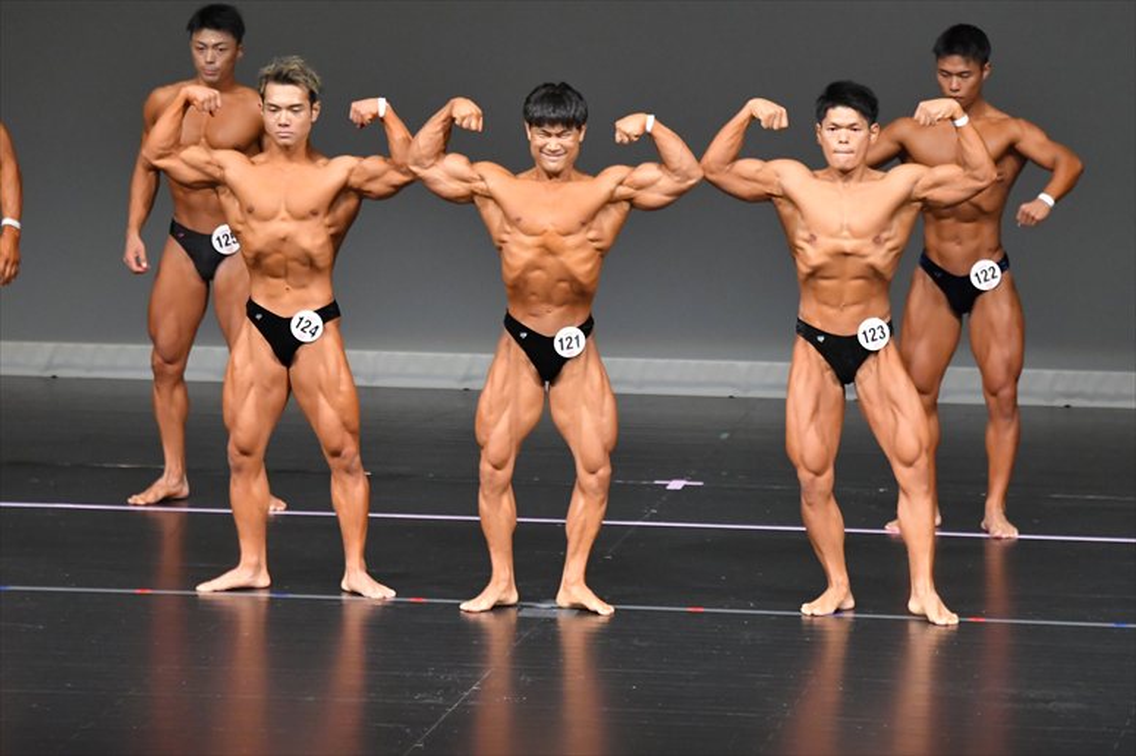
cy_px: 378
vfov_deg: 4.8
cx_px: 568
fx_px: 8989
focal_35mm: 285
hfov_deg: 7.2
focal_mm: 190
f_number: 5.6
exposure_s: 1/400
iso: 5000
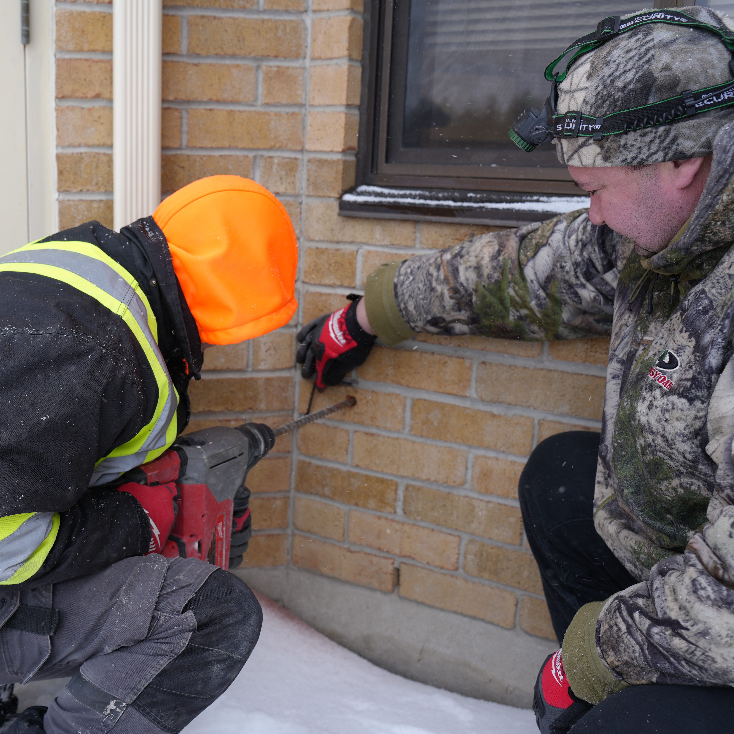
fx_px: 864
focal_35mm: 36
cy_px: 365
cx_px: 206
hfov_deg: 44.9
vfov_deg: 46.0
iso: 100
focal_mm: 28
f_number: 4
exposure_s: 1/200
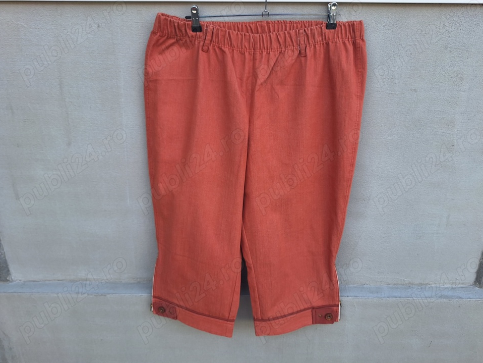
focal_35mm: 24
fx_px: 335
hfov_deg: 71.6
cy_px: 178
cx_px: 249
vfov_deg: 56.8
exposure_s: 1/208
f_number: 1.8
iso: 40
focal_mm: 5.54
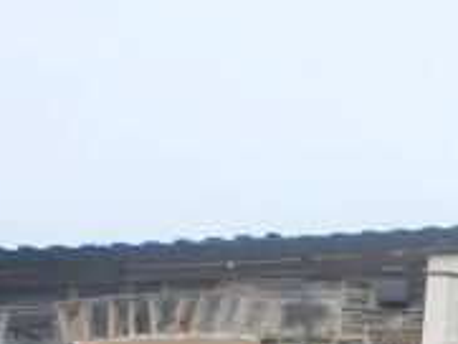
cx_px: 848
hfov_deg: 19.9
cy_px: 871
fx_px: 900
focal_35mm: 68
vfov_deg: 13.7
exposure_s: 1/2151
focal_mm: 2.23
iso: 41
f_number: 1.95
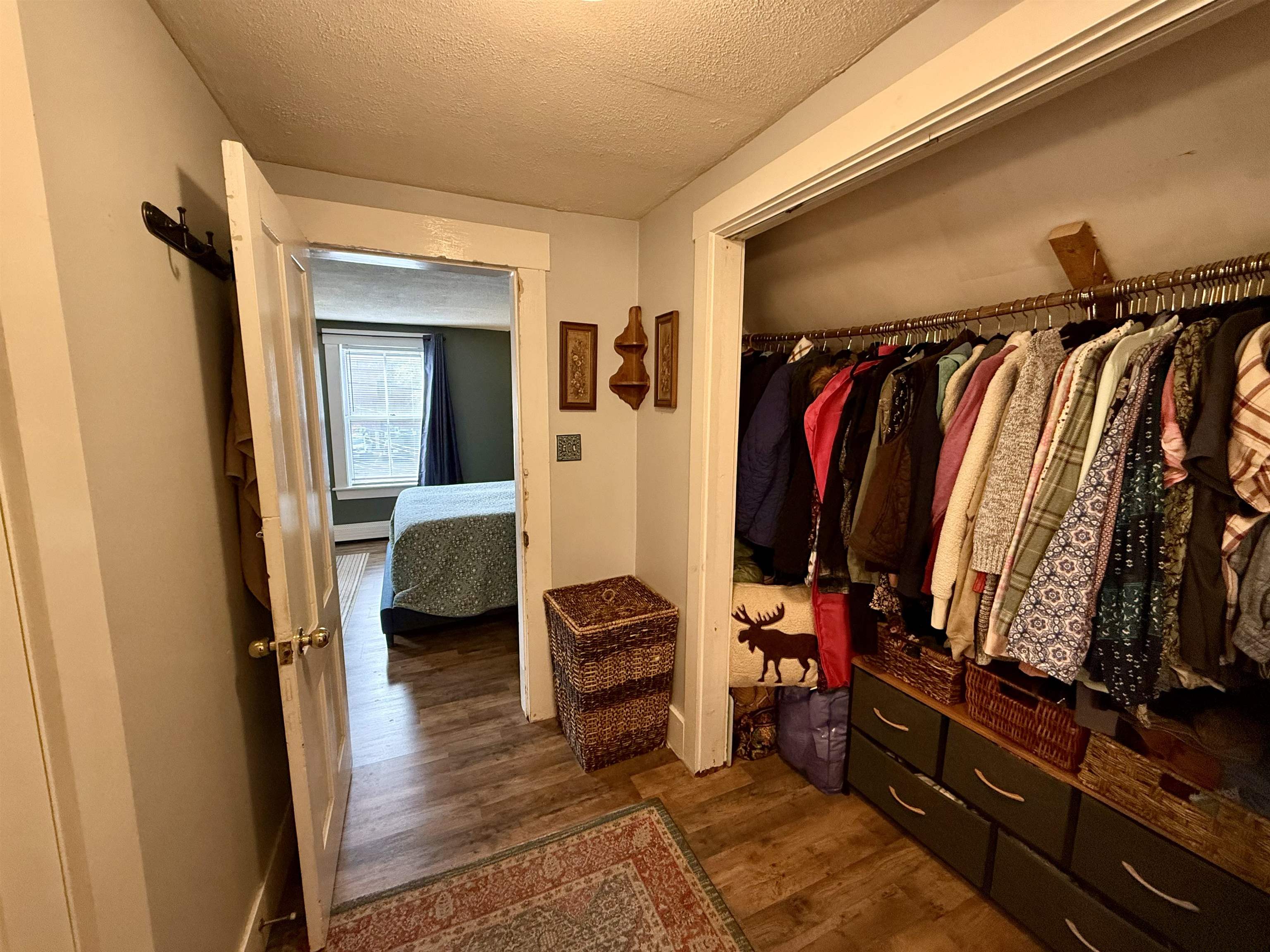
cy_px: 476
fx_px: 514
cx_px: 635
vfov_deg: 85.7
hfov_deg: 102.1
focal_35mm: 14
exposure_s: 1/120
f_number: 2.2
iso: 320
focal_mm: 2.22
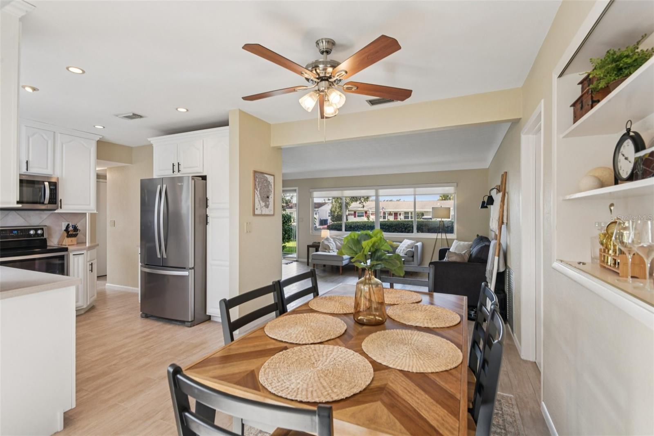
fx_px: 291
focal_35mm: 16
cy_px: 218
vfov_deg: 73.7
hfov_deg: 96.7
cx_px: 327
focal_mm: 16
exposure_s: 1/30
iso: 400
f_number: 8
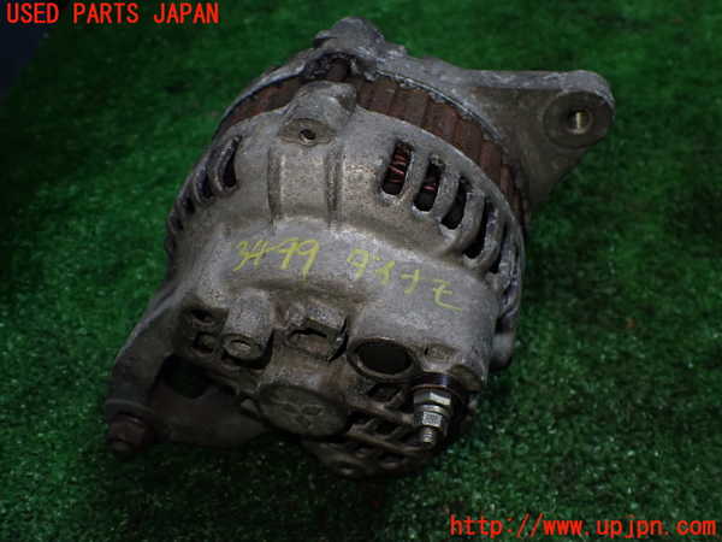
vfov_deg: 46.8
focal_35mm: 30
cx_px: 361
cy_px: 271
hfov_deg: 60.0
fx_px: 626
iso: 320
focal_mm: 5.4
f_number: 2.3
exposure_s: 1/125
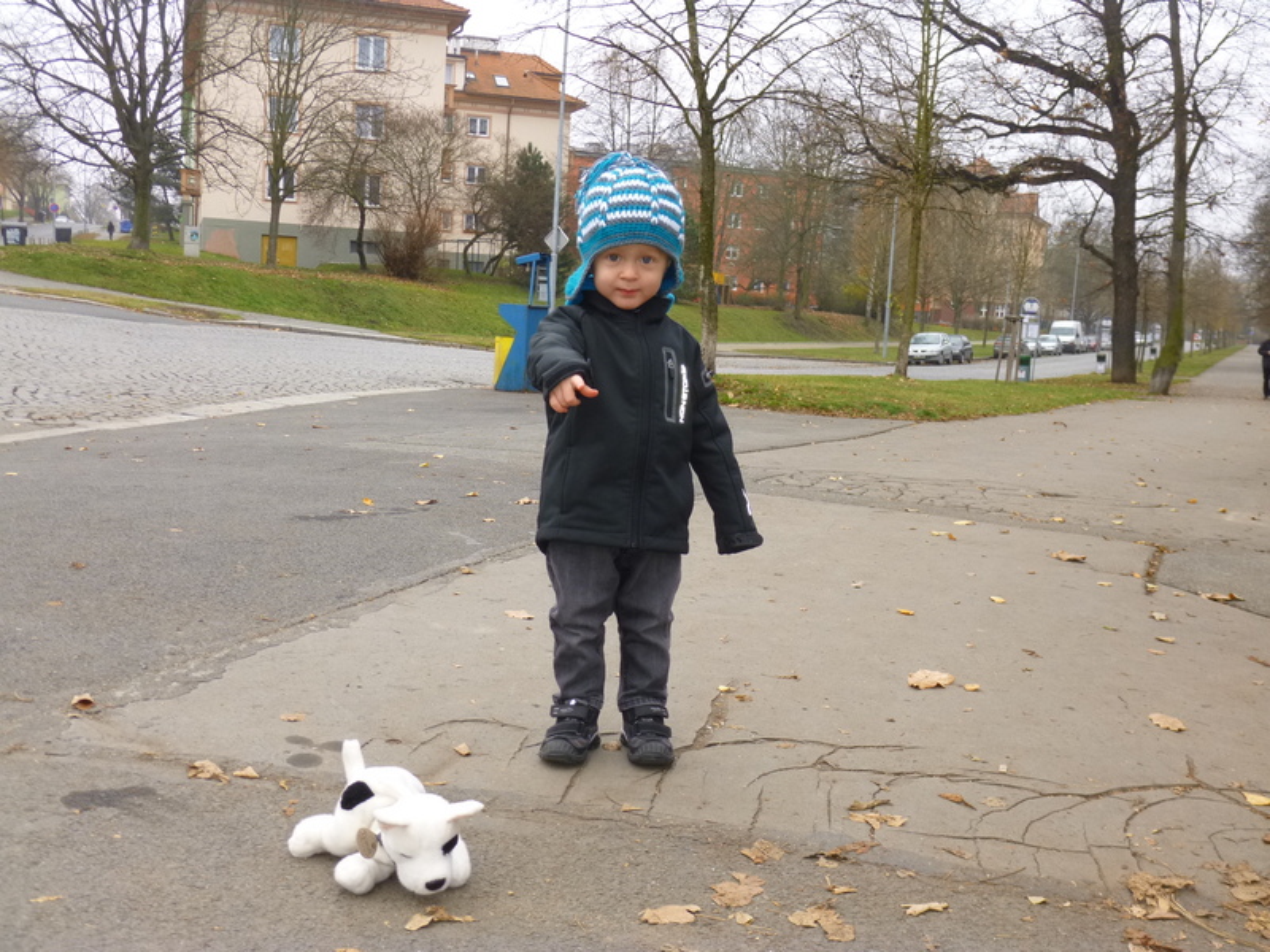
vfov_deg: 39.7
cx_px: 635
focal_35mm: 36
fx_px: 1321
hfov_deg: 51.4
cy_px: 476
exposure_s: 1/60
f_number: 3.6
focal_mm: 6.5
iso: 100
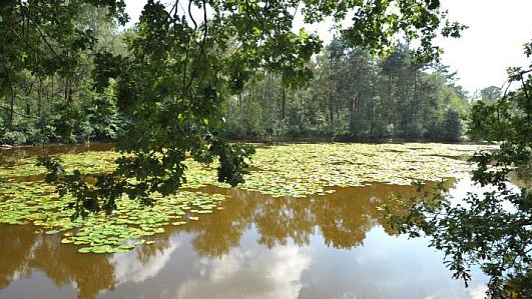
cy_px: 135
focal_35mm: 24
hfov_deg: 76.3
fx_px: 339
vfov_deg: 47.7
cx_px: 275
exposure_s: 1/50
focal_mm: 18
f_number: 11
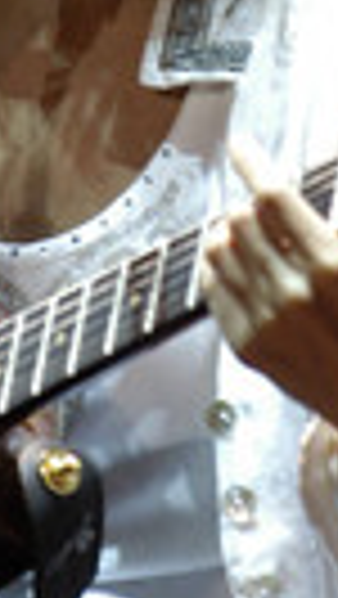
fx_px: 15060
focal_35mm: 947
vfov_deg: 2.3
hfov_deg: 1.3
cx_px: 212
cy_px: 67
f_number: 4
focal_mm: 200
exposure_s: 1/125
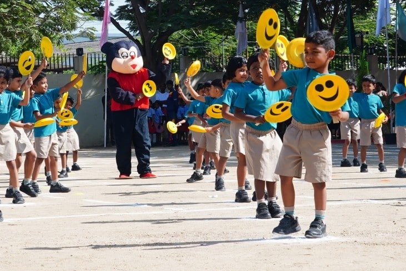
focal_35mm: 111
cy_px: 92
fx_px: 1252
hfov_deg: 18.4
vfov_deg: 12.3
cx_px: 142
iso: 640
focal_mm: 53
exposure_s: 1/320
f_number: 13
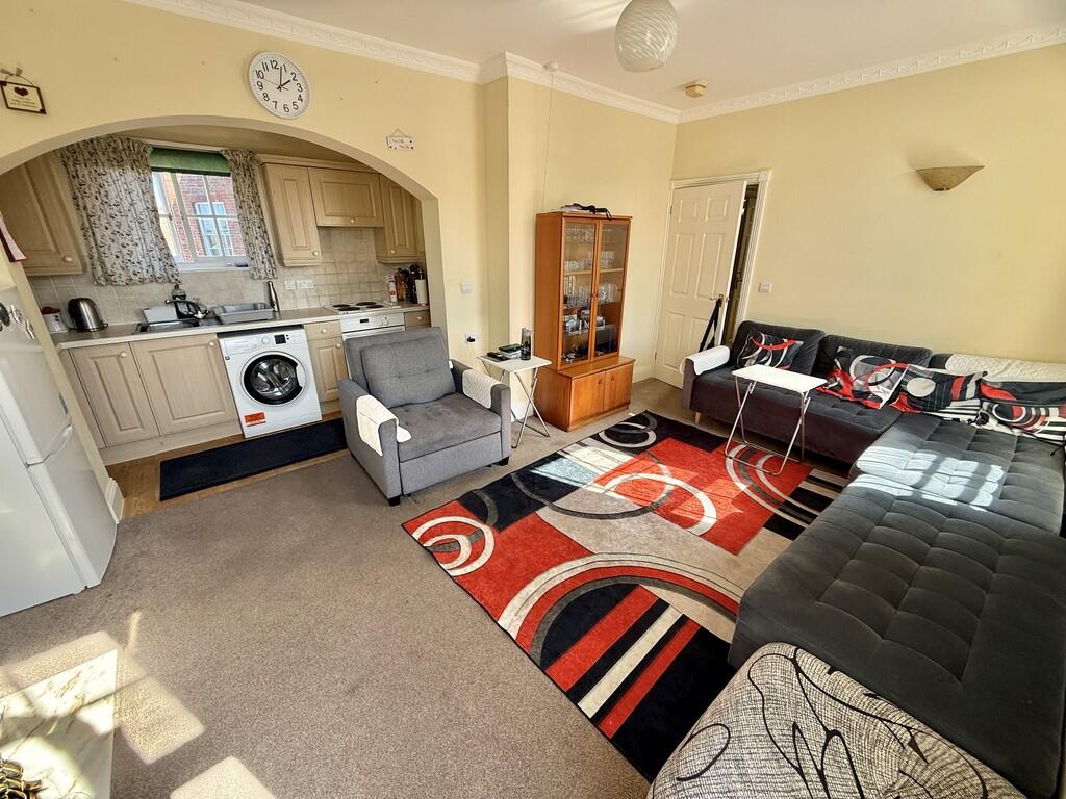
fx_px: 431
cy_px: 400
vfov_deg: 85.7
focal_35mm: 14
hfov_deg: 102.1
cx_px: 533
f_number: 2.2
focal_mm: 2.22
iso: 80
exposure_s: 1/99
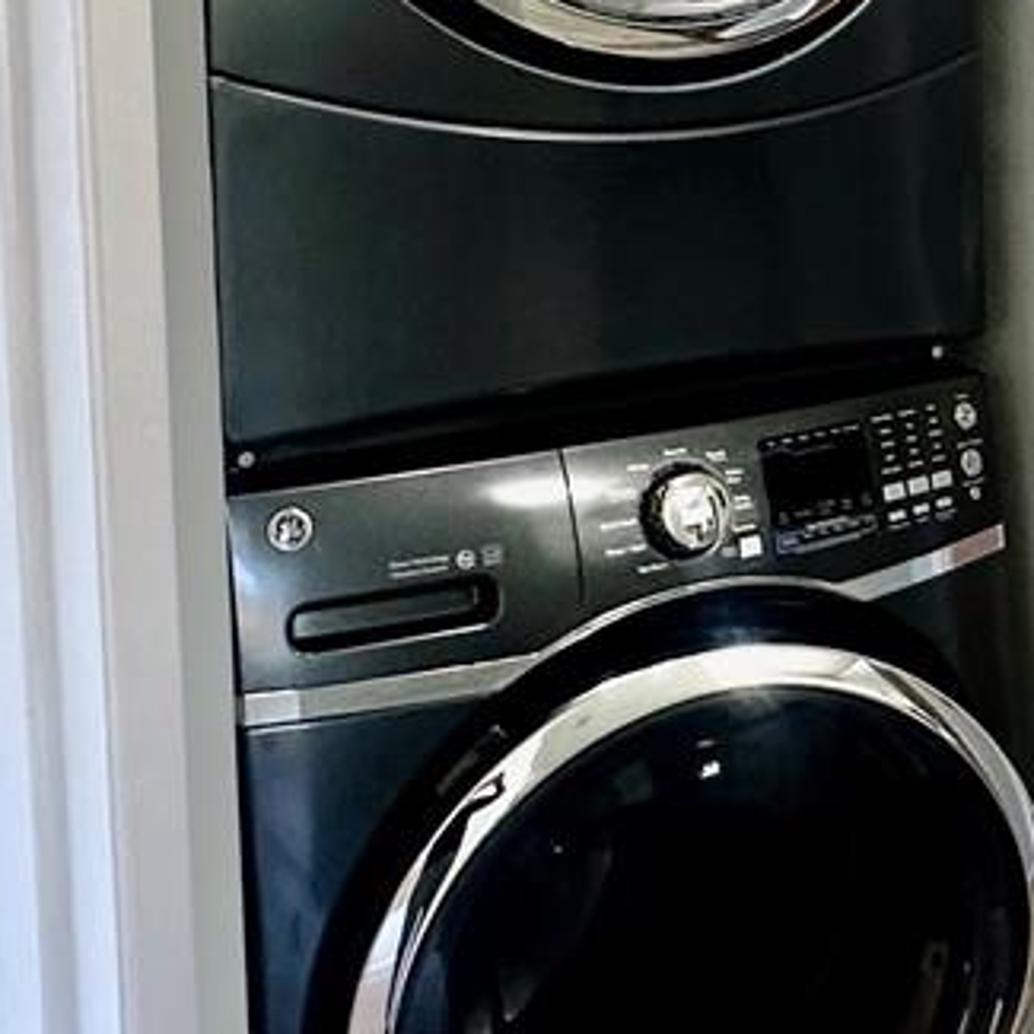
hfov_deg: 26.2
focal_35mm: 61
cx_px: 1110
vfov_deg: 27.1
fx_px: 2061
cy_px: 92
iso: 200
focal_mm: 2.22
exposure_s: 1/60
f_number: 2.2
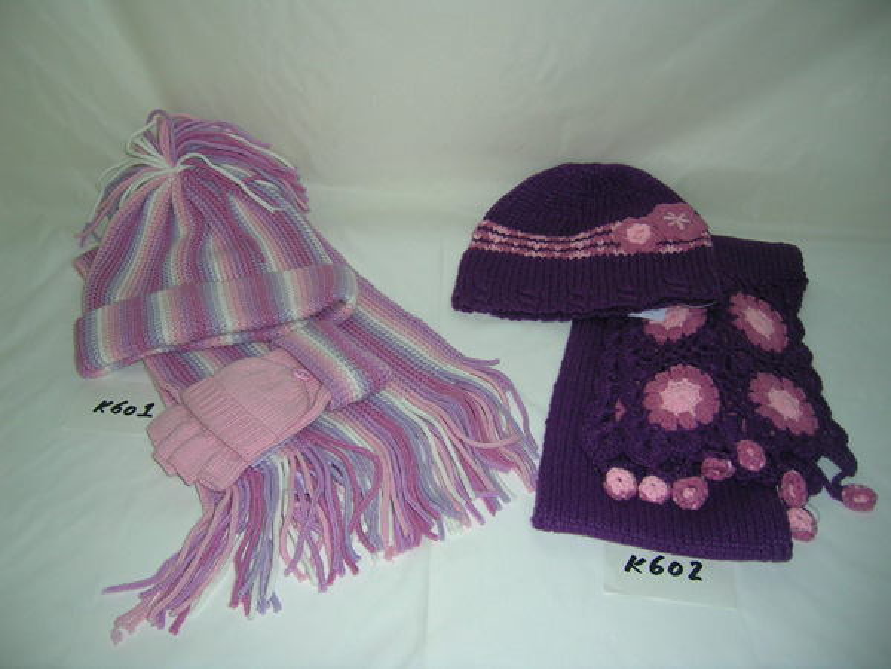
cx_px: 446
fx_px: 901
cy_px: 334
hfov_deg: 52.6
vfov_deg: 40.7
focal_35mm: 35
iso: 50
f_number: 2.8
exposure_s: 1/60.1
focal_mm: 5.4
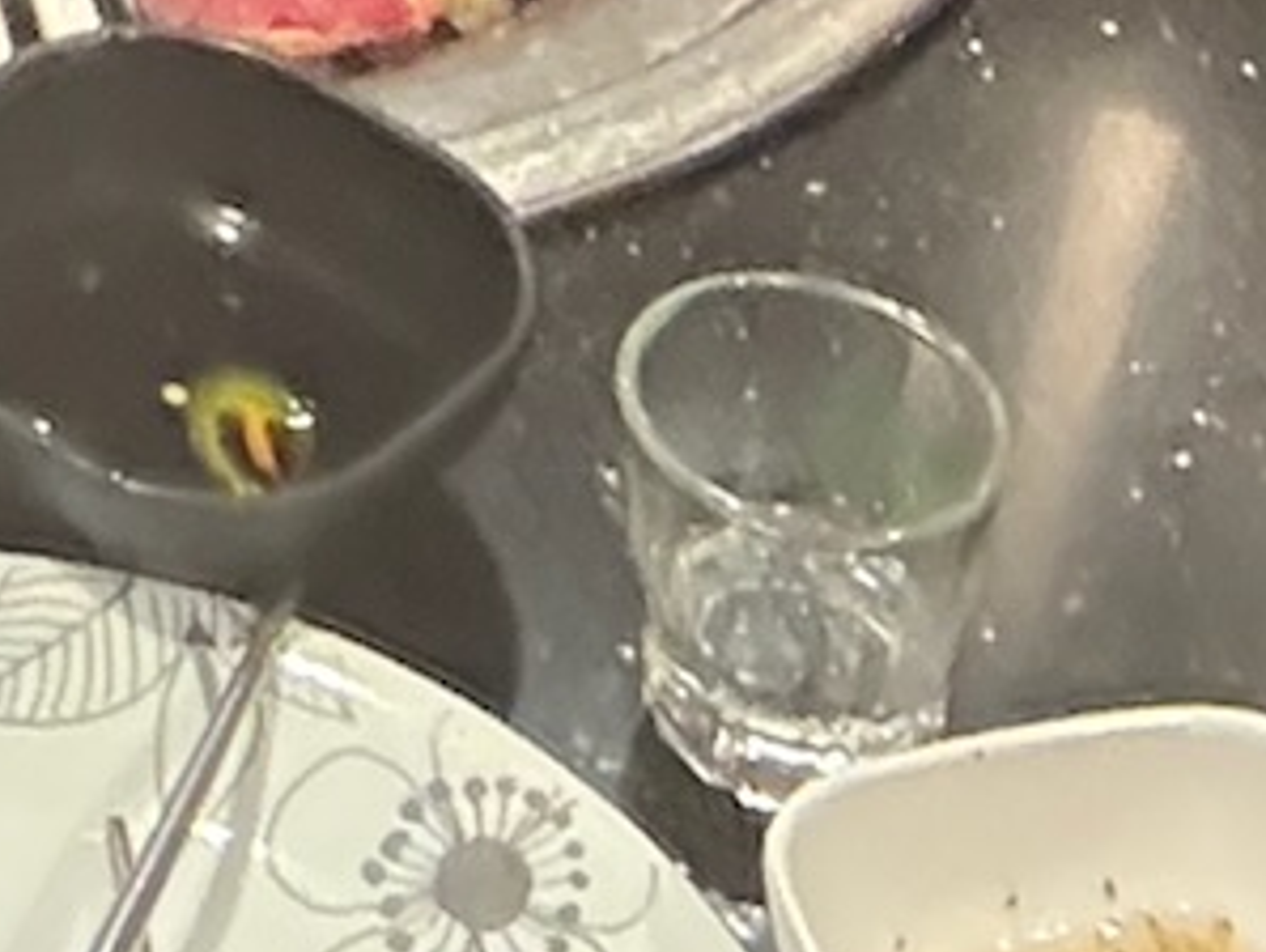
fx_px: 5783
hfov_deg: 11.8
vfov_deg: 7.8
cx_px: -816
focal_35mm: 158
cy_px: -2155
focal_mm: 2.69
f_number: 1.9
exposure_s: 1/30
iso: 640
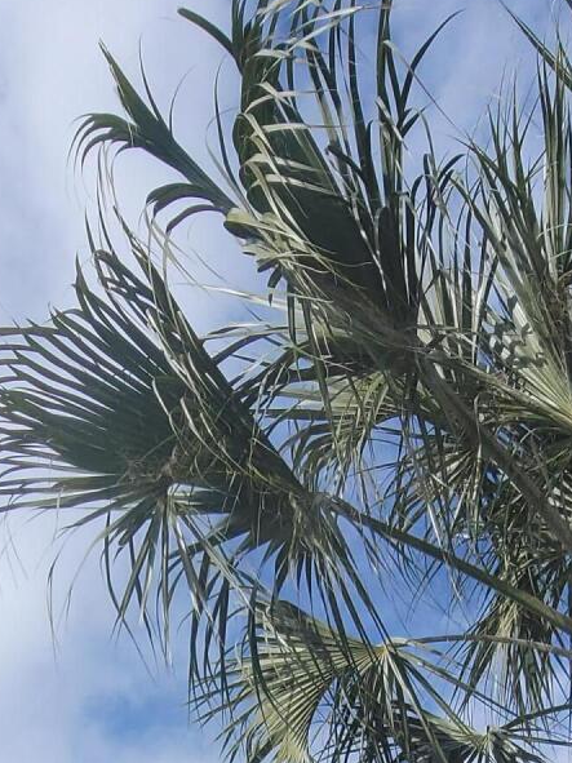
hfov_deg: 32.7
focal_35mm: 44
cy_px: 921
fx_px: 970
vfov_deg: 34.3
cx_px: 205
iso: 64
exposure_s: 1/2657
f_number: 2.2
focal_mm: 2.2
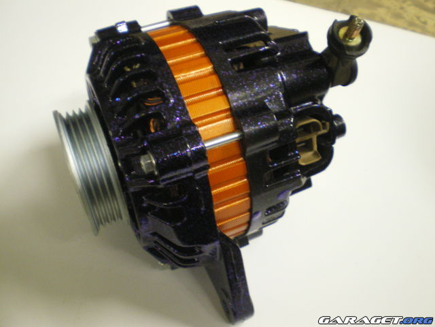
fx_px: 478
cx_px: 218
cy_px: 164
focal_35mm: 38
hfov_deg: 49.0
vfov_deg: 37.7
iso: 400
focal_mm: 6.3
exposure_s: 1/30
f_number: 3.1
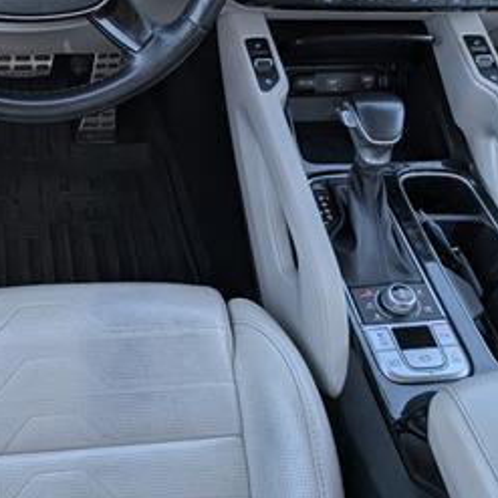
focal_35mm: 55
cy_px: 111
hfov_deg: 29.8
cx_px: 54
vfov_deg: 30.4
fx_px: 895
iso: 18
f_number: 1.68
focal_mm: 6.9
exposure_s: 1/127
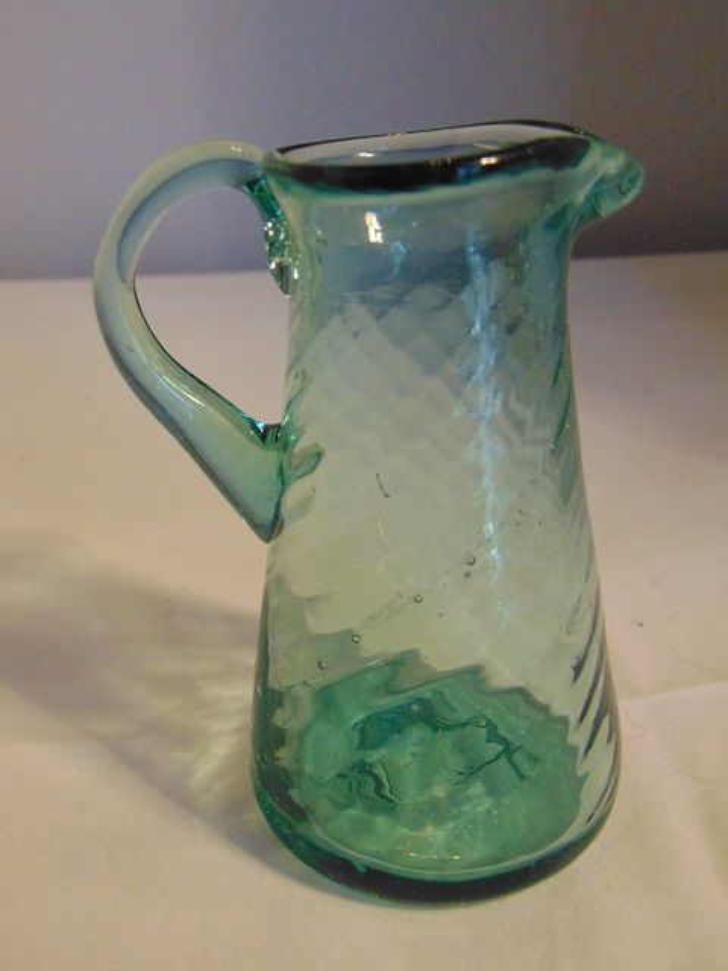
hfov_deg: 40.7
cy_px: 486
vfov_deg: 52.6
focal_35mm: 35
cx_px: 364
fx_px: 981
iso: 500
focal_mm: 6.3
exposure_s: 1/125
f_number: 3.2
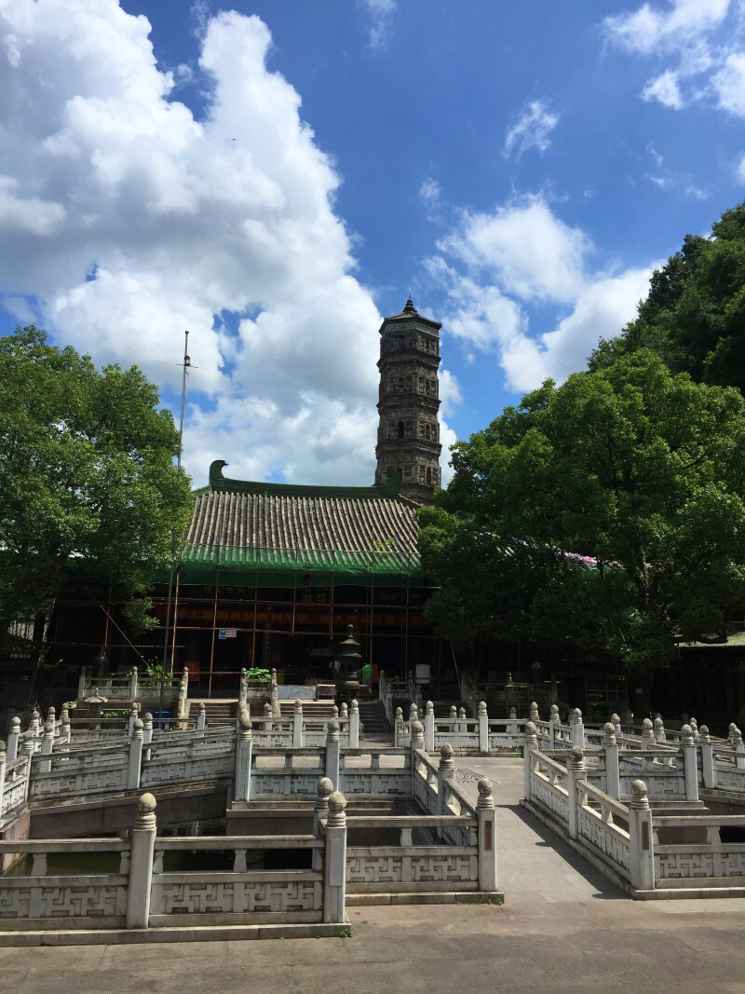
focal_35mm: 29
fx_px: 832
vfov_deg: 61.7
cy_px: 497
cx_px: 372
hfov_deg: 48.2
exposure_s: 1/3968
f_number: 2.2
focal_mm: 4.15
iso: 32
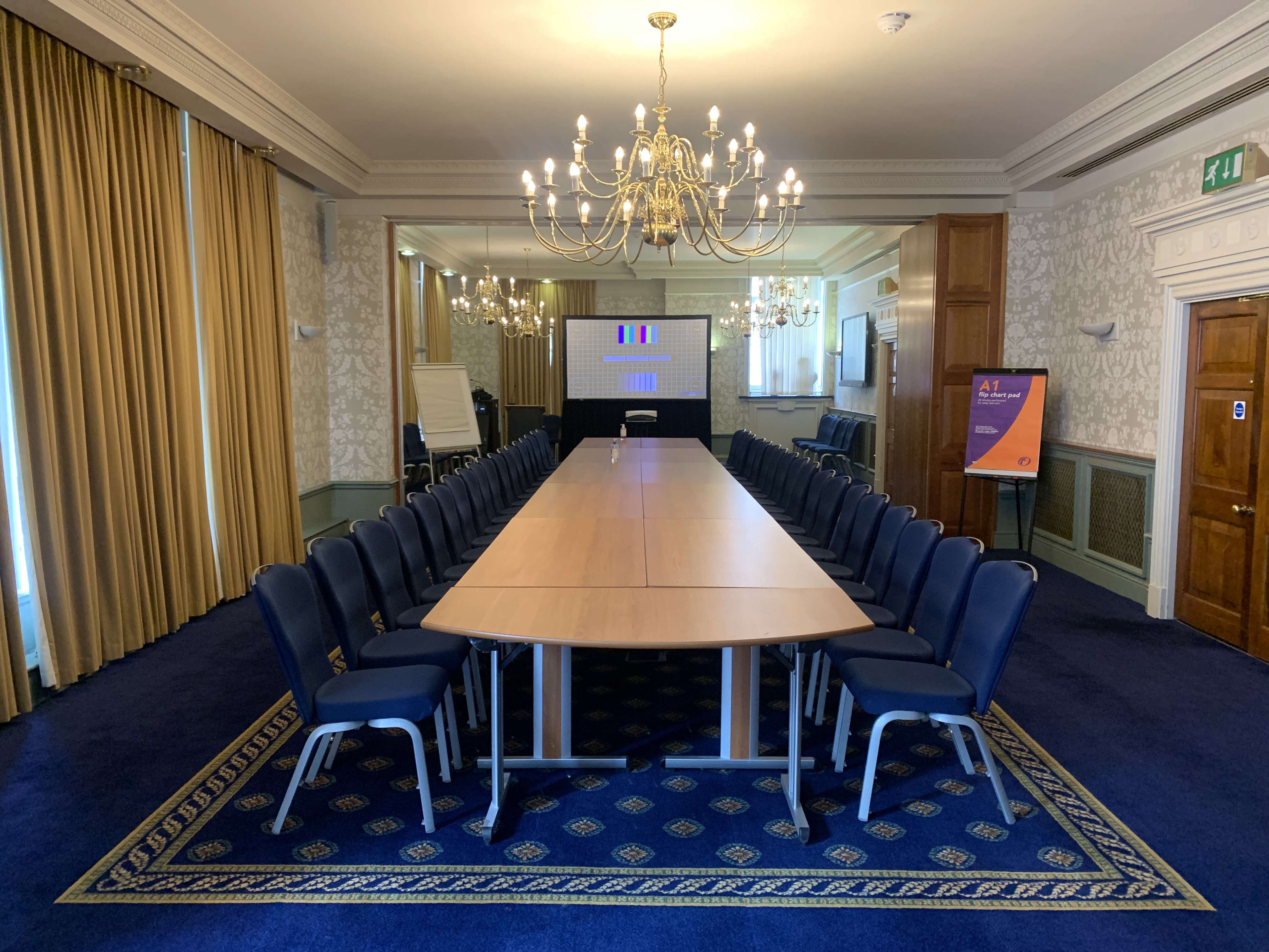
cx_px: 634
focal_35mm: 26
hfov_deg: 67.3
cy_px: 476
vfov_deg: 53.1
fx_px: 953
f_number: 1.8
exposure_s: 1/50
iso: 250
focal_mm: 4.25
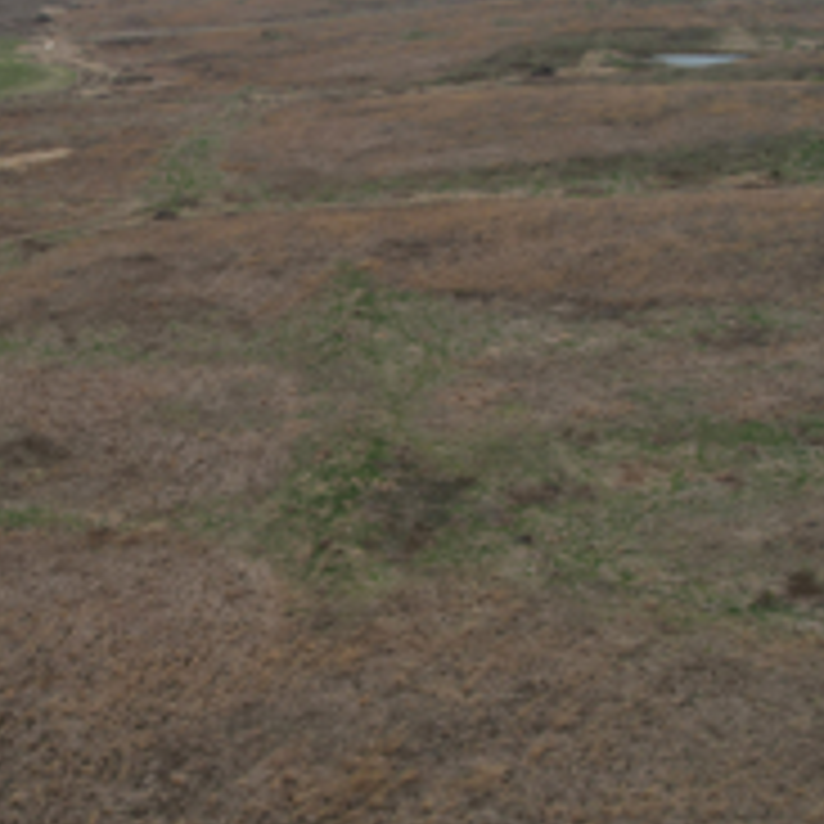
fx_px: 1239
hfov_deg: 35.9
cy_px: 387
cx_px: 203
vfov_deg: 36.8
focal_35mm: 46
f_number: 2.8
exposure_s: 1/725
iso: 100
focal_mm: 8.38
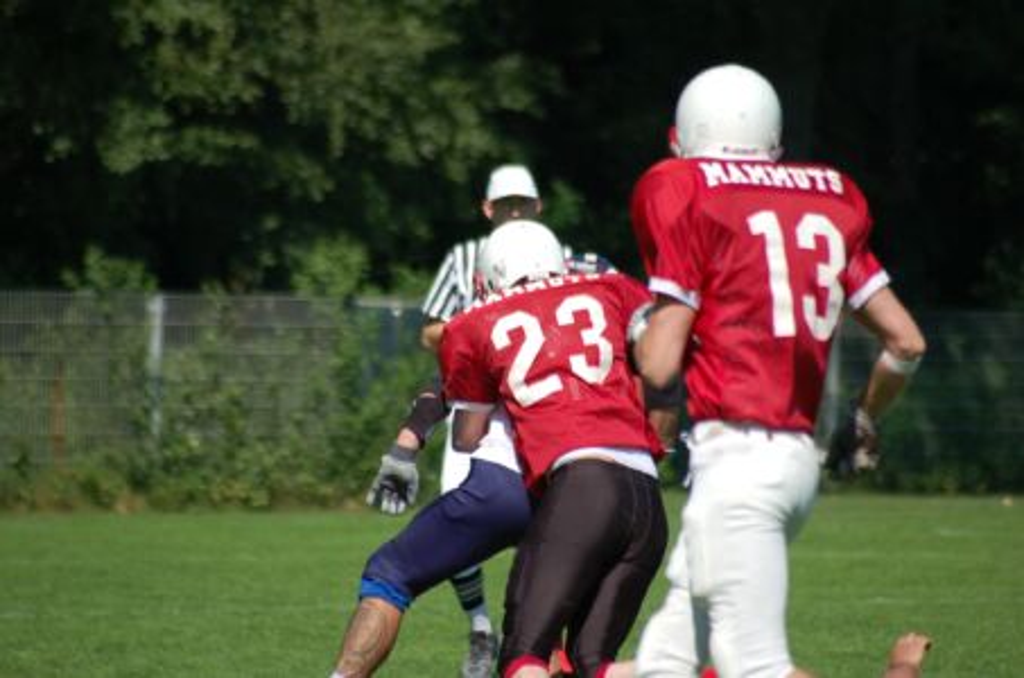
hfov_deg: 5.7
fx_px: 10218
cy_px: 339
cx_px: 512
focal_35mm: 360
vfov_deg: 3.8
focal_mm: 240
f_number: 5.3
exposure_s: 1/1250
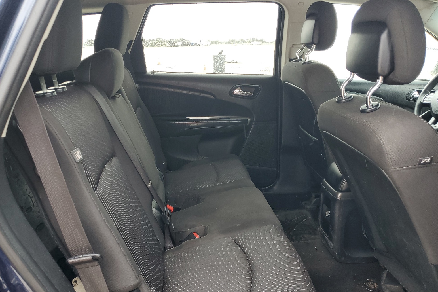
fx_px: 341
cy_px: 159
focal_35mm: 28
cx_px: 213
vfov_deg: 46.4
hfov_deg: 65.5
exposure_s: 1/120
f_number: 1.5
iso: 66
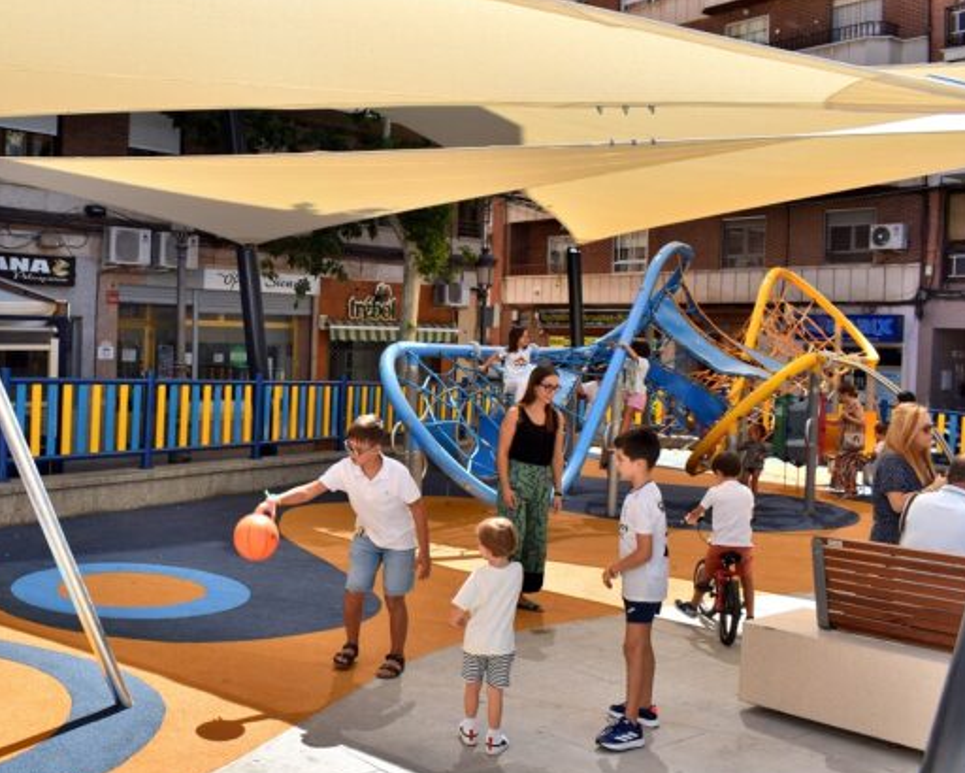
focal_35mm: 38
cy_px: 375
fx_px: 1086
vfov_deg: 39.2
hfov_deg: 46.7
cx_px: 283
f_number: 9
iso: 100
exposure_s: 1/200
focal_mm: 18
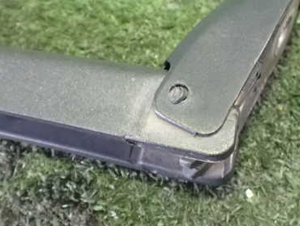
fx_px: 425
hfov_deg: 38.7
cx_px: 178
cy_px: 86
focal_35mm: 49
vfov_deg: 29.6
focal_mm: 5.4
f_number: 2.3
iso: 1600
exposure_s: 1/30
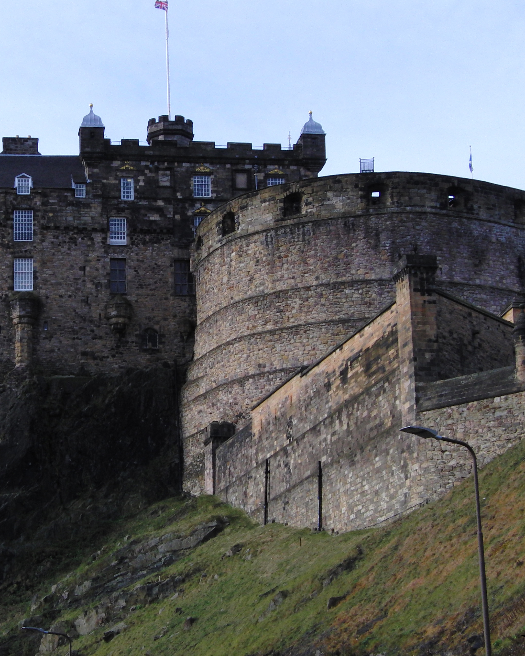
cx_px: 150
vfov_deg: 20.0
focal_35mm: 96
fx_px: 1865
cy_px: 327
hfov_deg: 16.0
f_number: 7.3
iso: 100
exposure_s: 1/160
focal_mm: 13
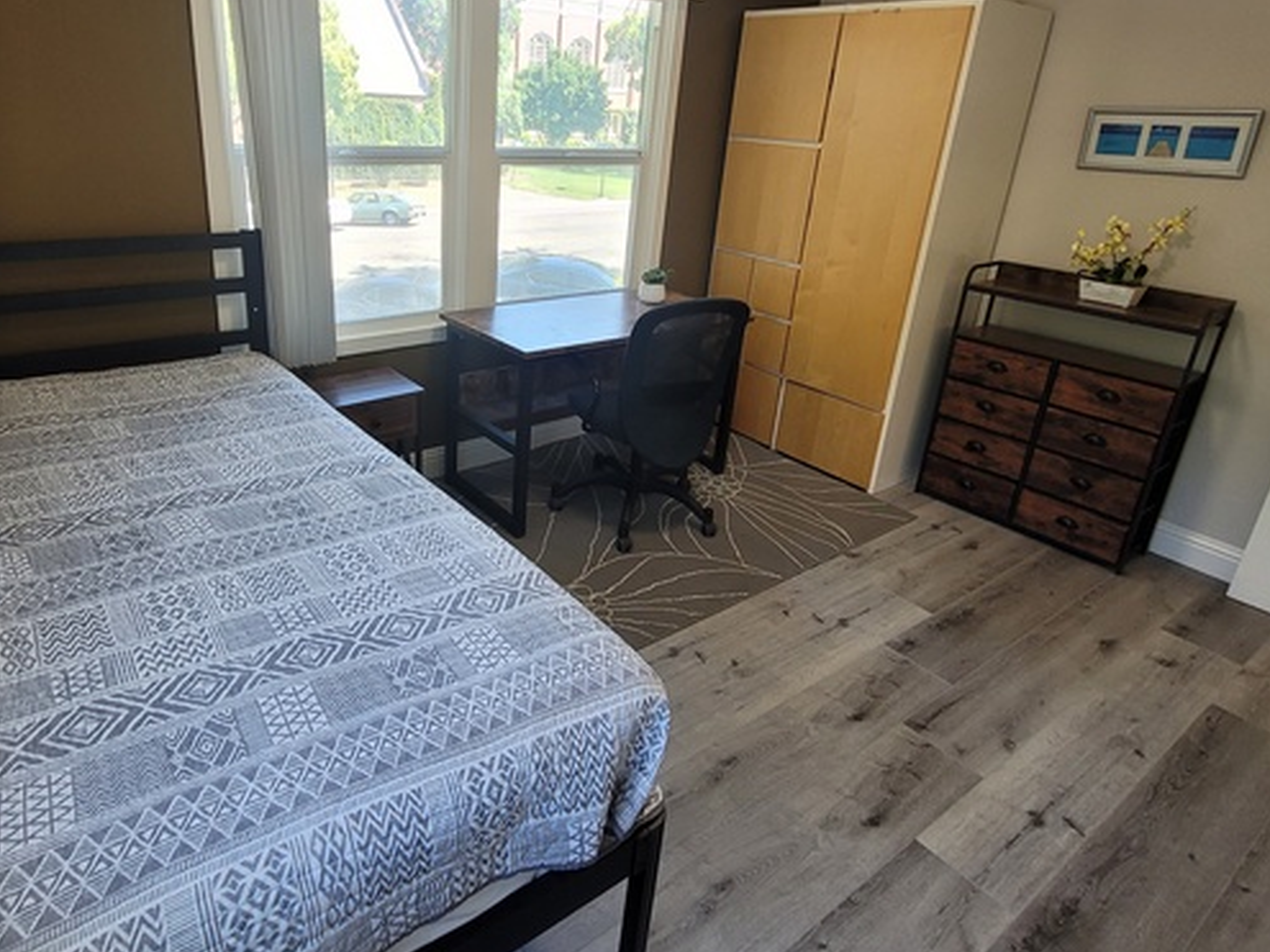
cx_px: 531
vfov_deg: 63.0
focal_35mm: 21
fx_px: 770
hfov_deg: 78.4
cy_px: 390
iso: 100
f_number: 2.2
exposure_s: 1/60
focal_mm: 1.74
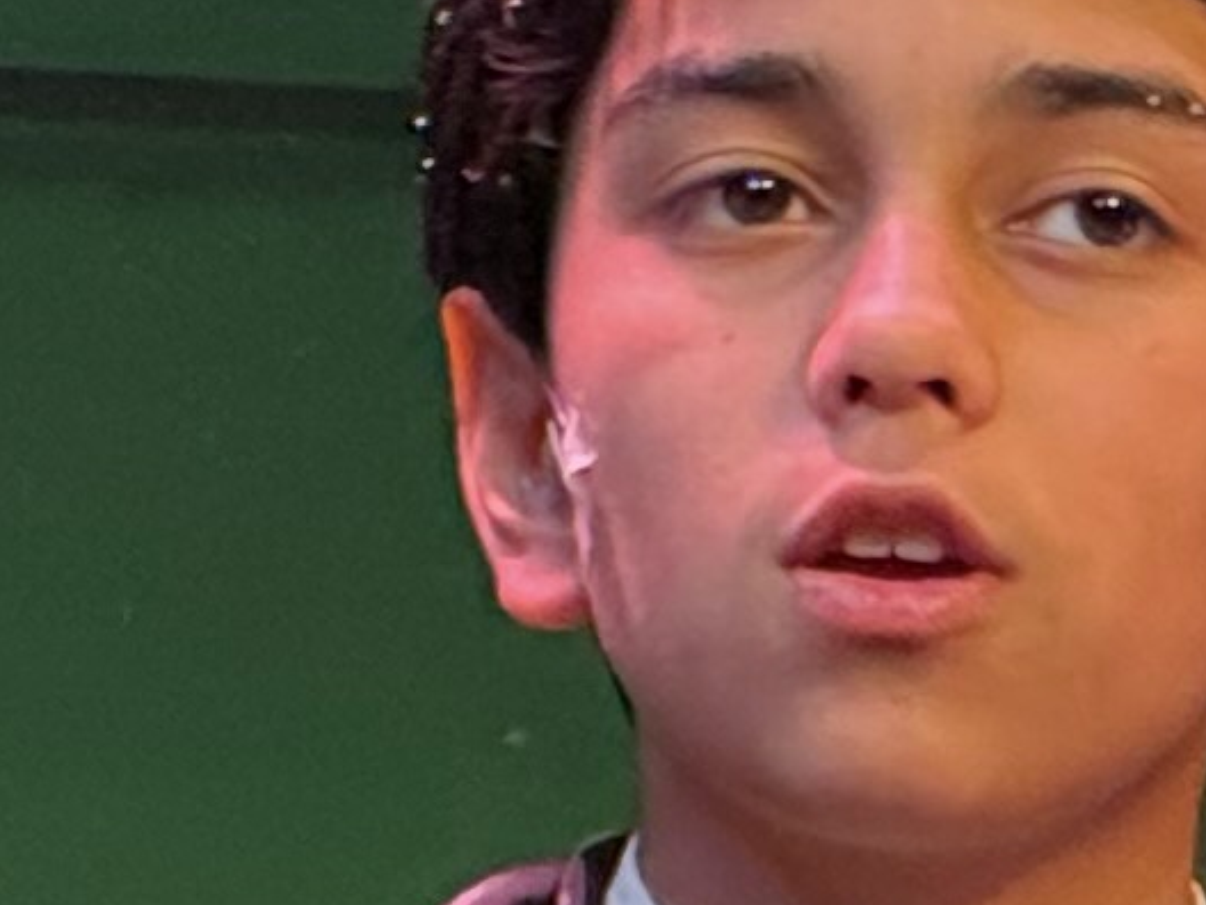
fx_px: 31948
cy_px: 692
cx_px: 306
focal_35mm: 917
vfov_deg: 1.6
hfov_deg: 2.2
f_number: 2.8
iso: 200
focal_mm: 15.66
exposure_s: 1/75
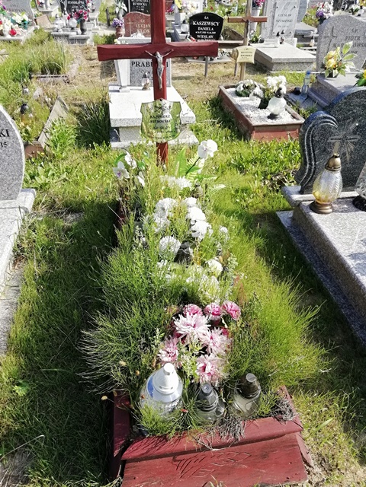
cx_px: 183
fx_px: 367
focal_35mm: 26
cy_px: 244
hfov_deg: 53.1
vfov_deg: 67.3
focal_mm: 3.21
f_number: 2.2
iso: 50
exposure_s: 1/654
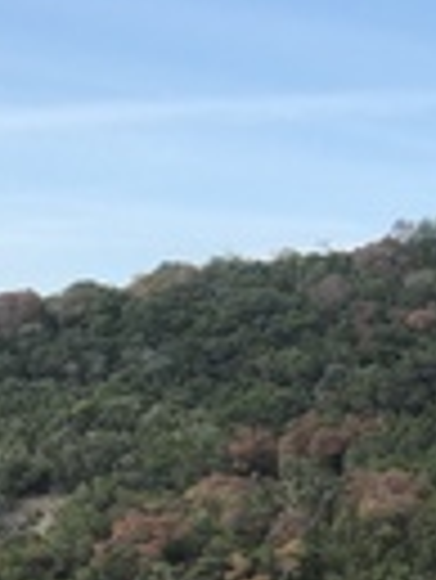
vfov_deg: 9.2
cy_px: 733
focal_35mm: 212
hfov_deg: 7.0
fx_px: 3554
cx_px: 130
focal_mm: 6.6
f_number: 2.8
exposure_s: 1/556
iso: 20
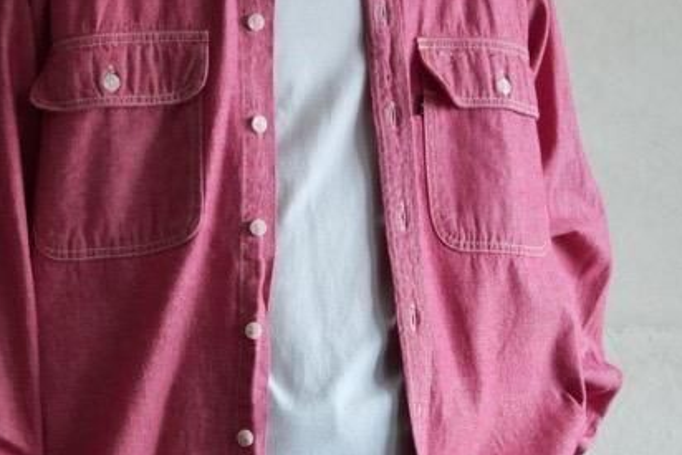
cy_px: 328
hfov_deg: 10.4
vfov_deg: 6.9
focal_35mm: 198
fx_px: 3752
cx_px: 265
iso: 800
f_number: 3.9
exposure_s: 1/100
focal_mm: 46
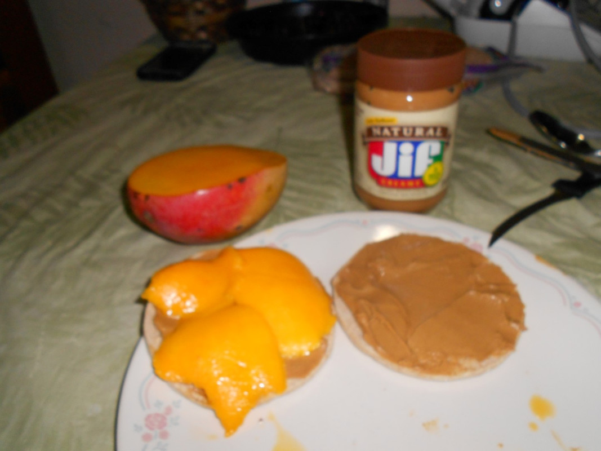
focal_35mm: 29
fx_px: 503
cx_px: 300
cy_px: 226
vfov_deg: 48.2
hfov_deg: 61.7
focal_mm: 5.1
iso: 200
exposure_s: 1/25
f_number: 8.5
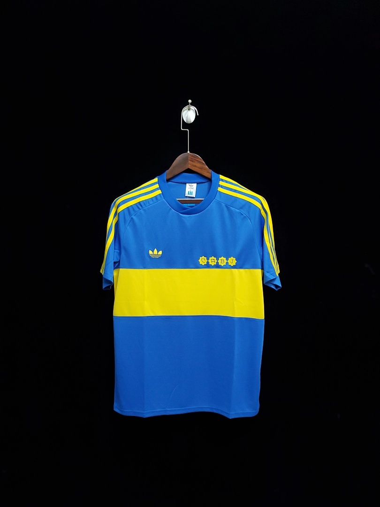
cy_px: 254
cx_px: 190
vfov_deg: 67.3
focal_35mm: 26
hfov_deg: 53.1
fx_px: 381
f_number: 1.5
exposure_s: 1/15
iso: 200
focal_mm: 4.3
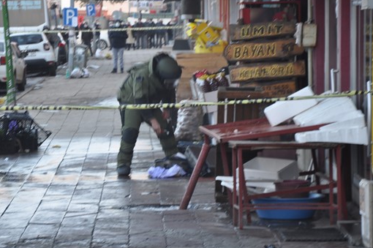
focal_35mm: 201
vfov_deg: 6.8
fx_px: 2077
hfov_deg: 10.3
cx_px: 187
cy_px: 104
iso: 200
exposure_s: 1/25
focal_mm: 105
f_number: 5.6
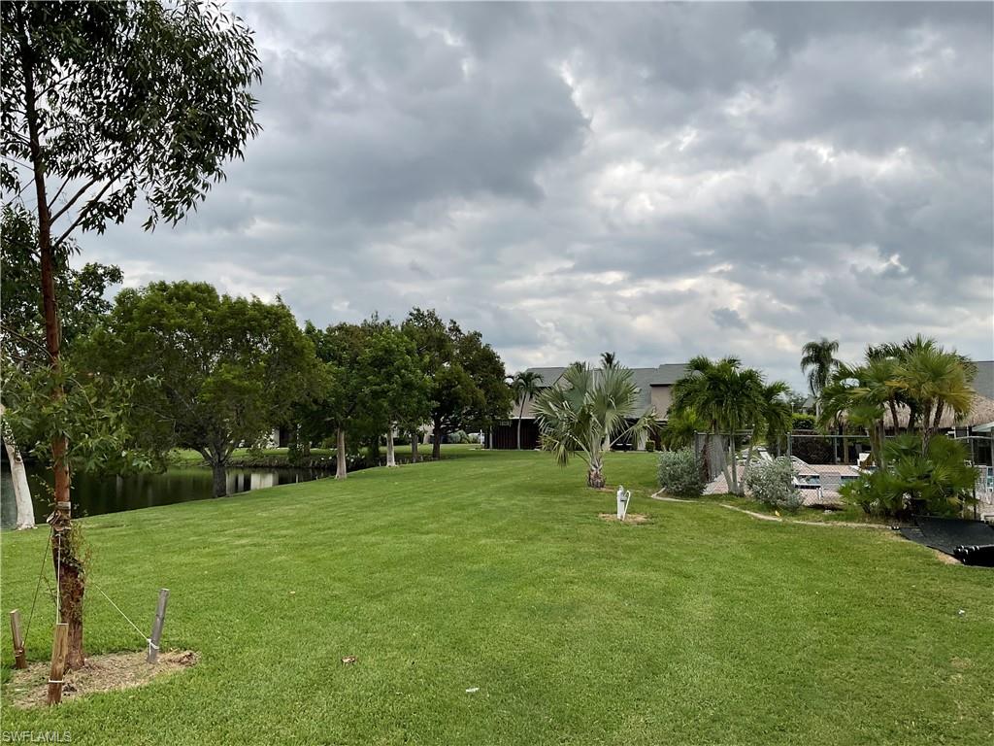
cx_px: 497
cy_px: 373
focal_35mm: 29
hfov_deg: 61.7
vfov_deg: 48.2
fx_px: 833
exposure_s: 1/2227
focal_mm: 3
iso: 16
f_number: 1.8
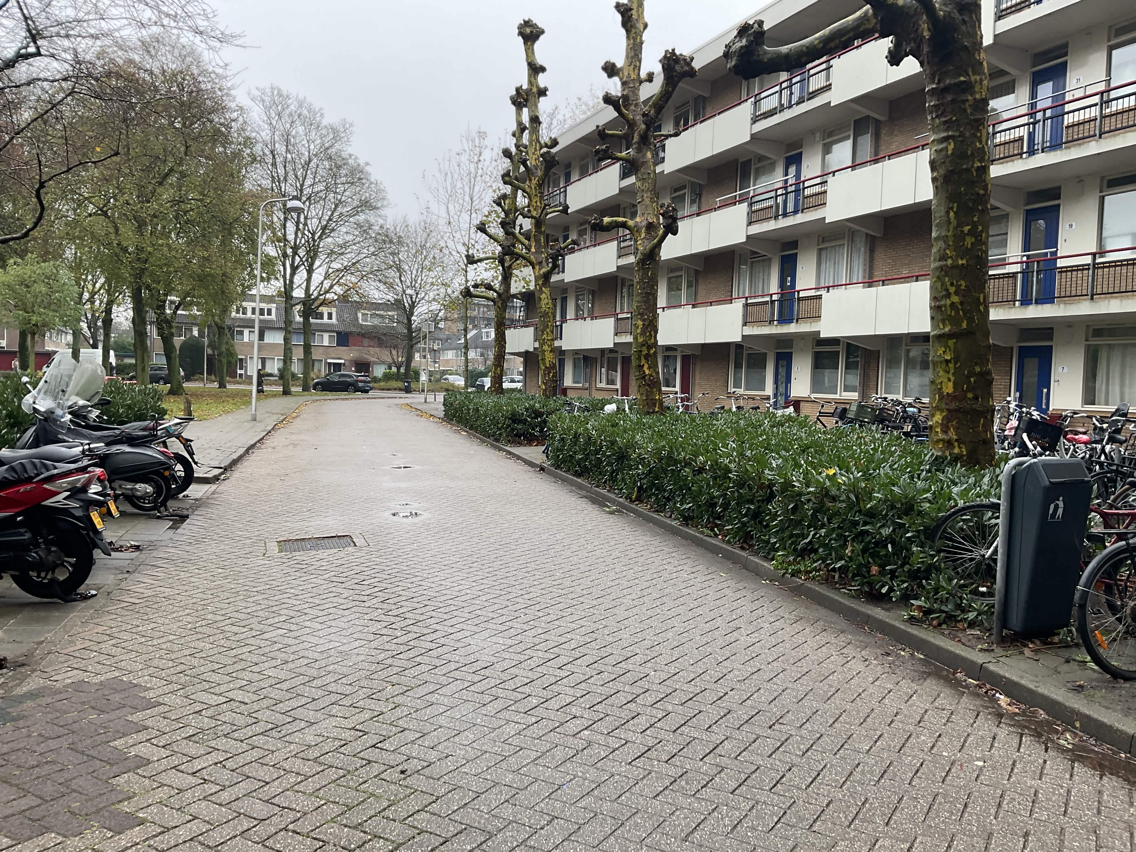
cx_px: 568
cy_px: 426
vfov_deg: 48.2
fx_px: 952
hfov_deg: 61.7
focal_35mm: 29
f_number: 1.8
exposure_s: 1/100
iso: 25
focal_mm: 3
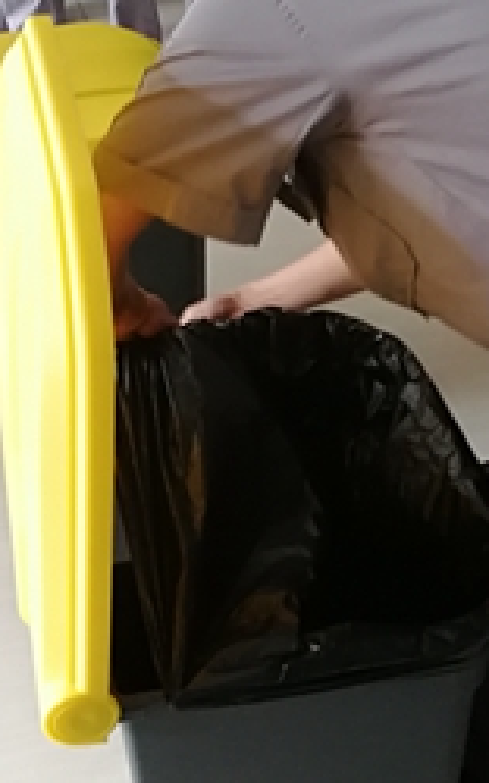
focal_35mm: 58
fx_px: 1238
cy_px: 299
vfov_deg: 35.0
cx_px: 335
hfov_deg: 22.2
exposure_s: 1/33.3
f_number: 2.2
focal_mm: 3.84
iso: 400
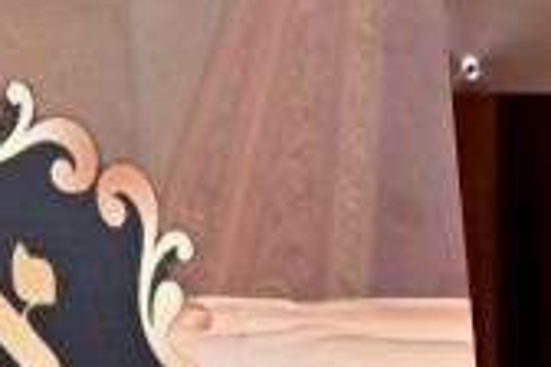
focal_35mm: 440
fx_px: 6734
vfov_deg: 3.1
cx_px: -321
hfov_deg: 4.6
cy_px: -406
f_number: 4
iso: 640
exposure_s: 1/160
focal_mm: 48
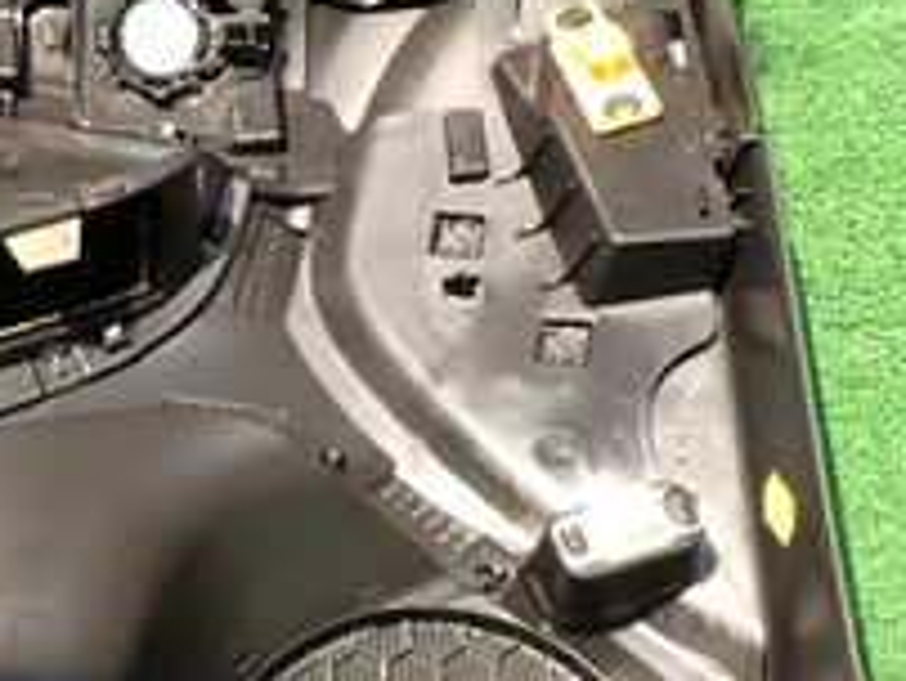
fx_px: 2332
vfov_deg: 16.4
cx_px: -287
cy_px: 623
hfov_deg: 20.1
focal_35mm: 89
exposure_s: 1/200
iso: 100
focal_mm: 5.4
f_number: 3.2
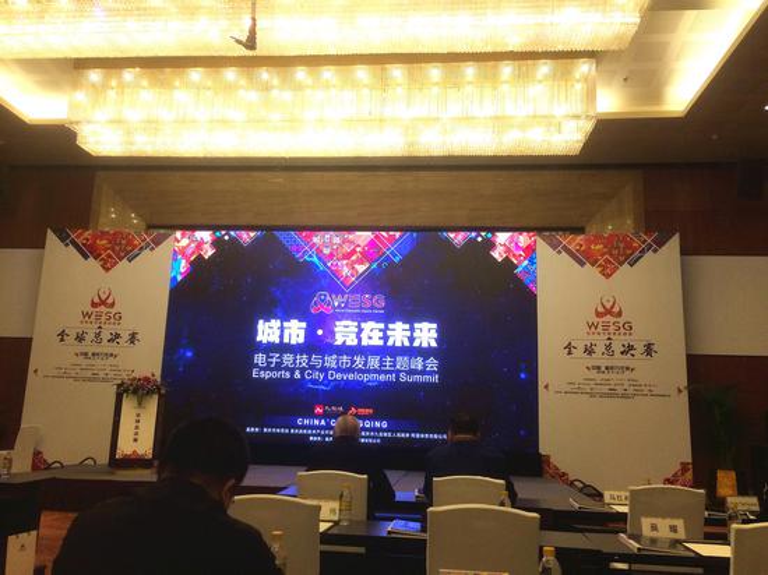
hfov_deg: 61.7
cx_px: 384
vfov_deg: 48.2
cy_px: 288
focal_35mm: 29
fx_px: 643
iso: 64
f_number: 2.2
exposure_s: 1/33
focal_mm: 4.15
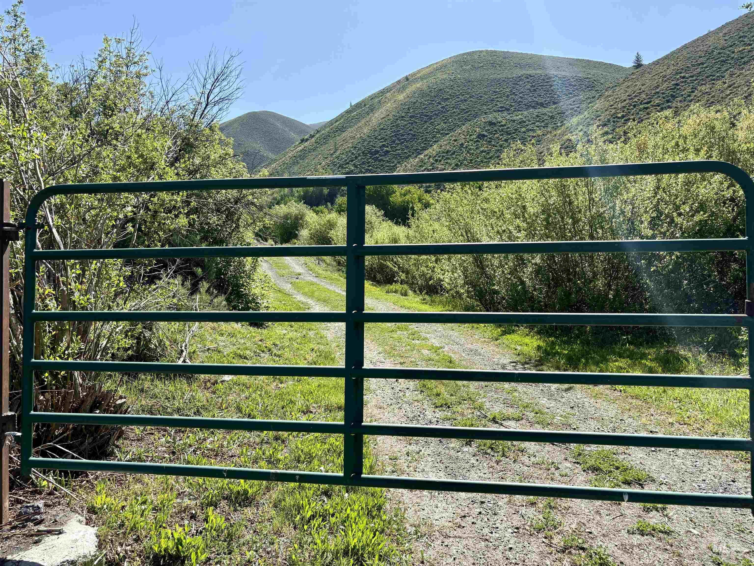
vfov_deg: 53.1
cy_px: 283
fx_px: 566
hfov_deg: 67.3
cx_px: 377
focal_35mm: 26
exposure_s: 1/2208
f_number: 1.6
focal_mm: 5.96
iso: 50
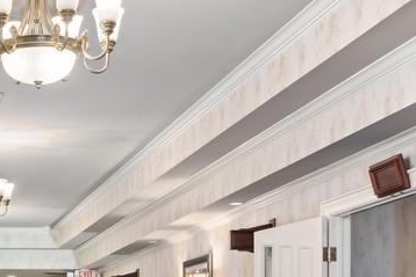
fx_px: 959
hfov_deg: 23.3
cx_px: -12
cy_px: 309
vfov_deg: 16.0
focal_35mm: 83
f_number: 6.3
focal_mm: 22
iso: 320
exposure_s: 1/8
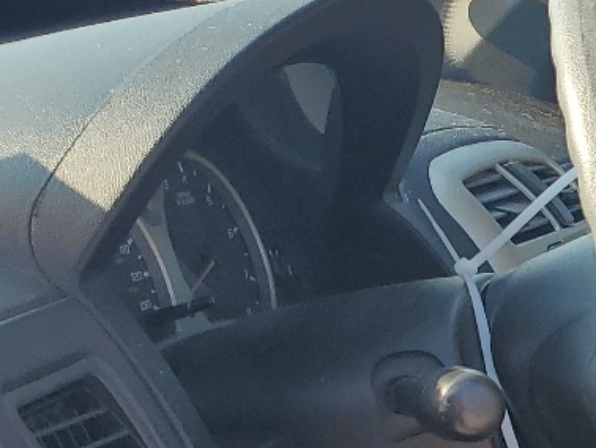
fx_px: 1895
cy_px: 718
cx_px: 1036
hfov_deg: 15.6
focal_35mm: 110
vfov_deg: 12.6
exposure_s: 1/625
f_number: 1.5
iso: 50
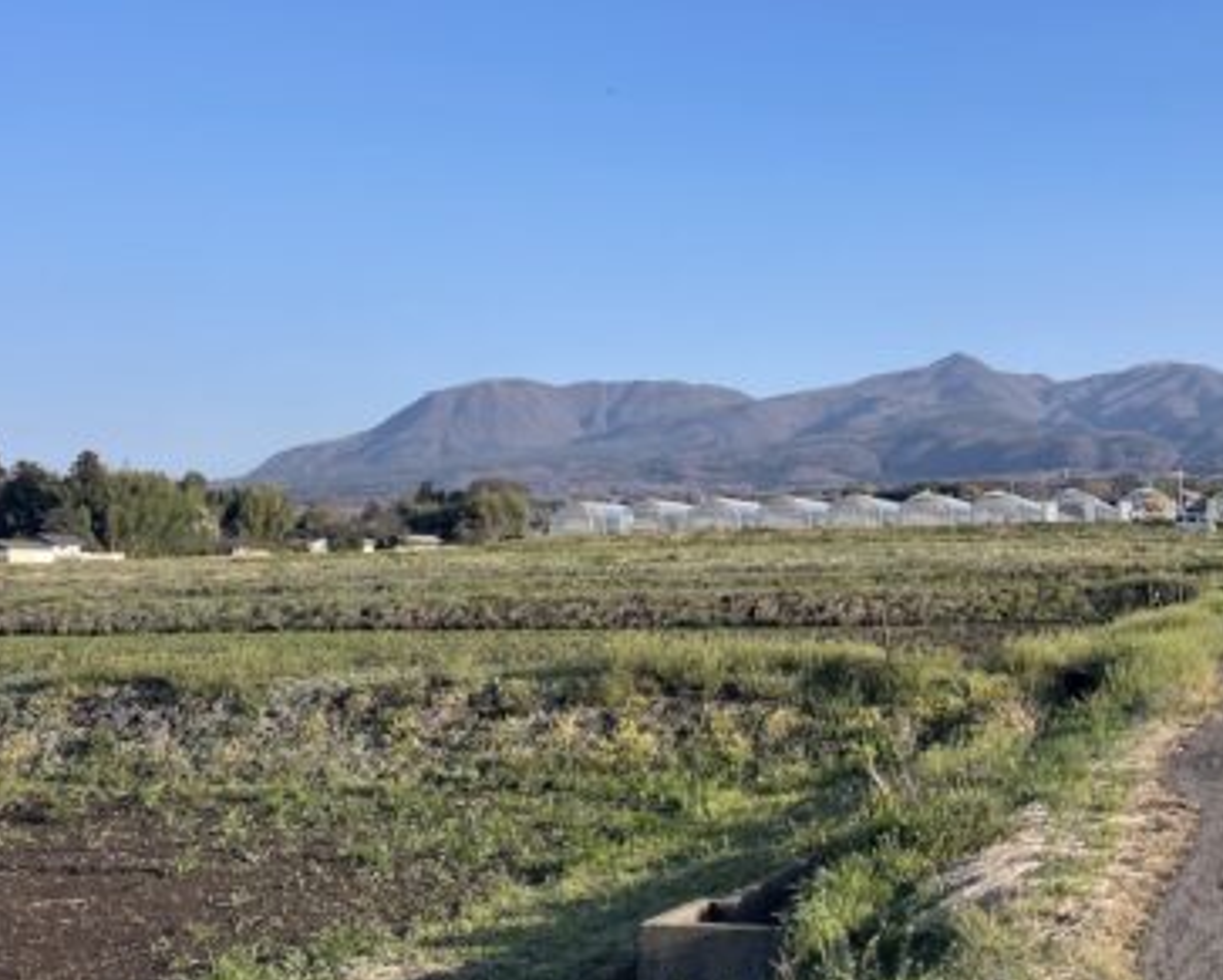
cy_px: 234
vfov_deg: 31.5
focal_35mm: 47
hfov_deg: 38.1
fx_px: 1703
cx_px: 977
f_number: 1.6
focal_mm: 5.1
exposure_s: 1/2488
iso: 32
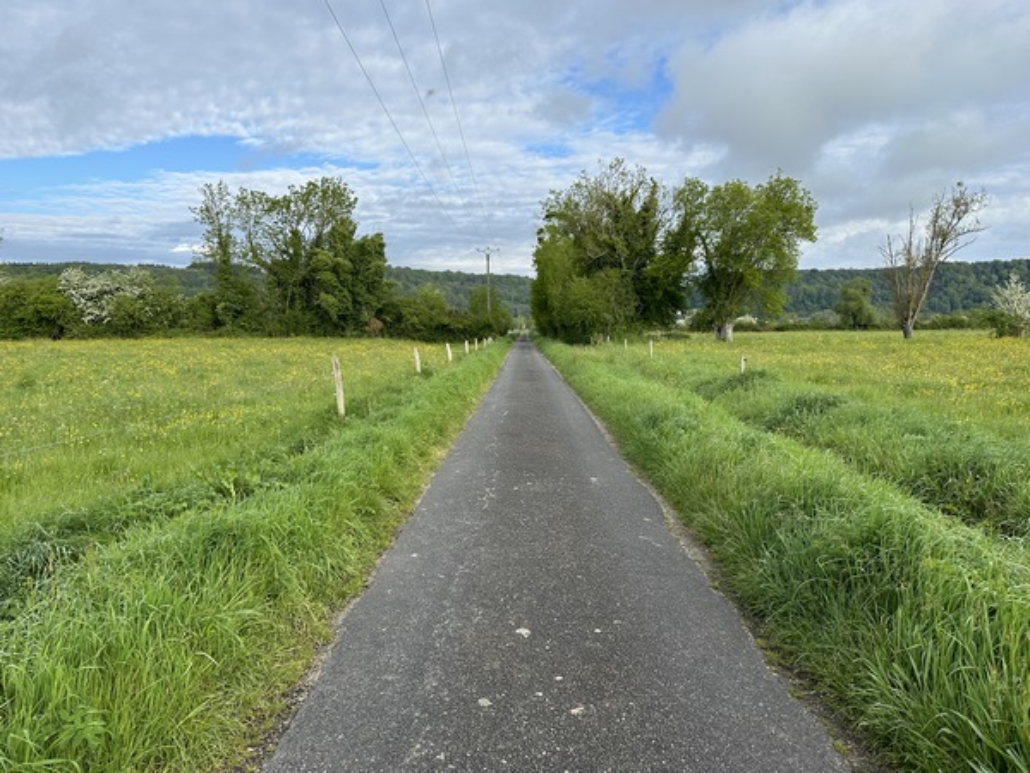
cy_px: 386
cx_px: 515
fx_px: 714
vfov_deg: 56.8
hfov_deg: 71.6
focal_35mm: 24
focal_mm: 6.86
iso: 80
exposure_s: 1/2660
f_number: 1.78
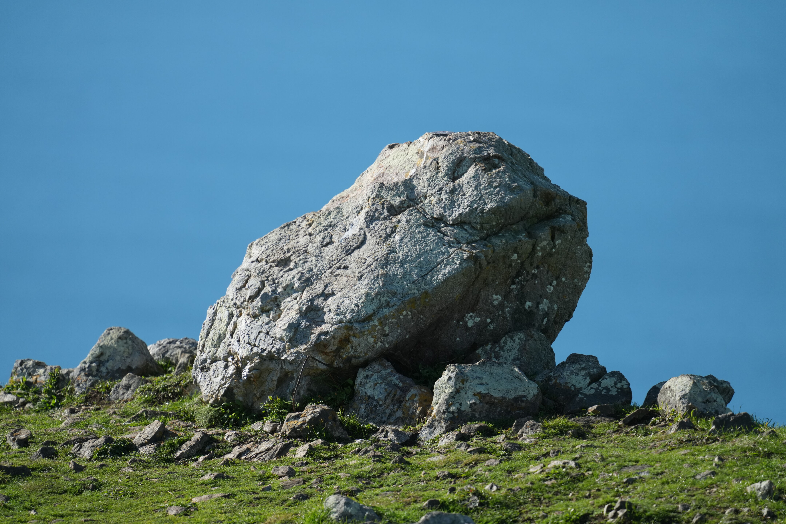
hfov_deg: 3.4
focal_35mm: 600
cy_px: 262
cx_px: 393
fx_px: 13099
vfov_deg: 2.3
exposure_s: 1/2000
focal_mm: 600
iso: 640
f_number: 5.6
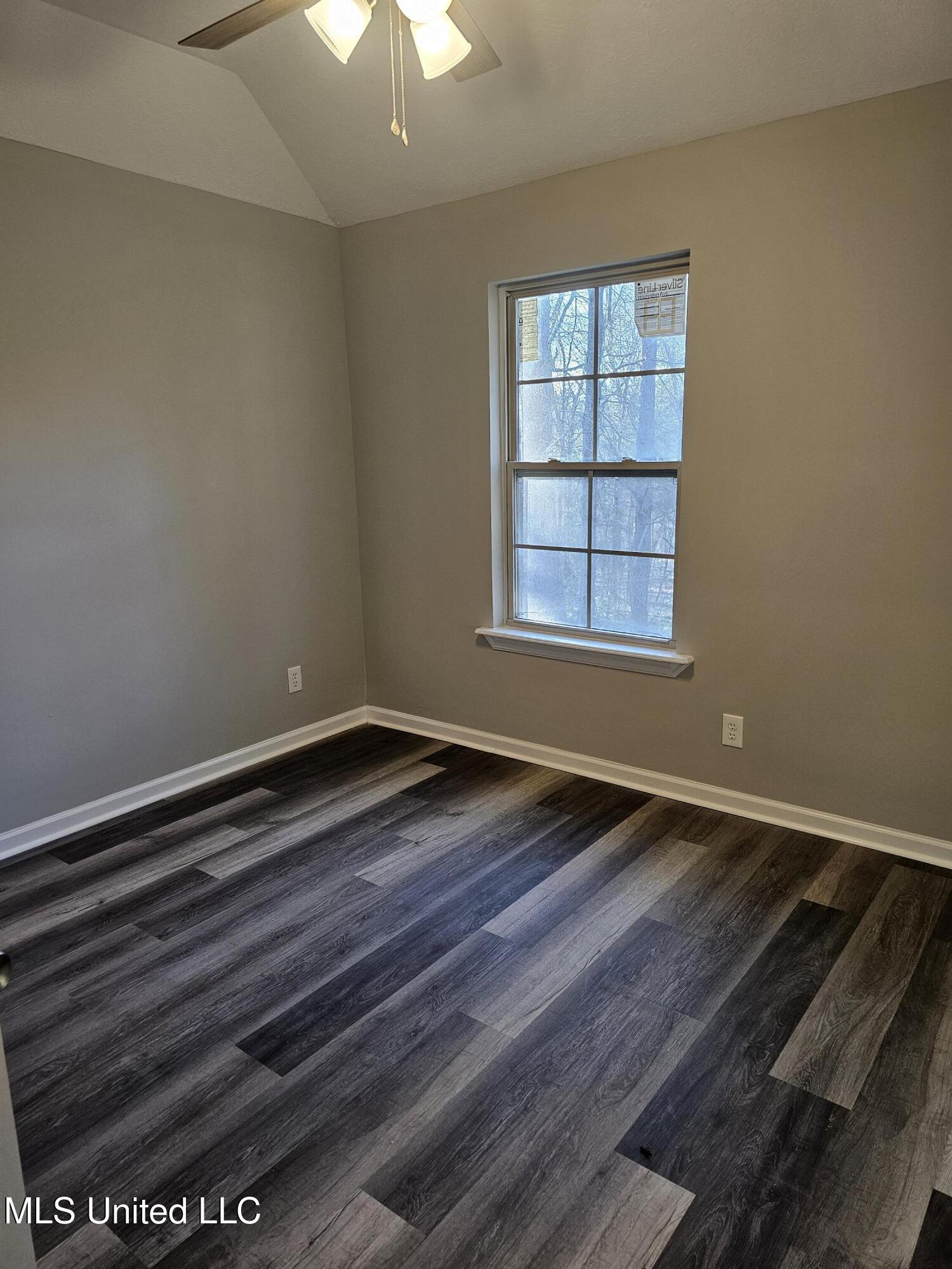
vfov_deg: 73.9
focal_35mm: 23
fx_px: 843
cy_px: 634
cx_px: 476
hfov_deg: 58.9
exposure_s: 1/120
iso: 200
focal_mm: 6.3
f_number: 1.7
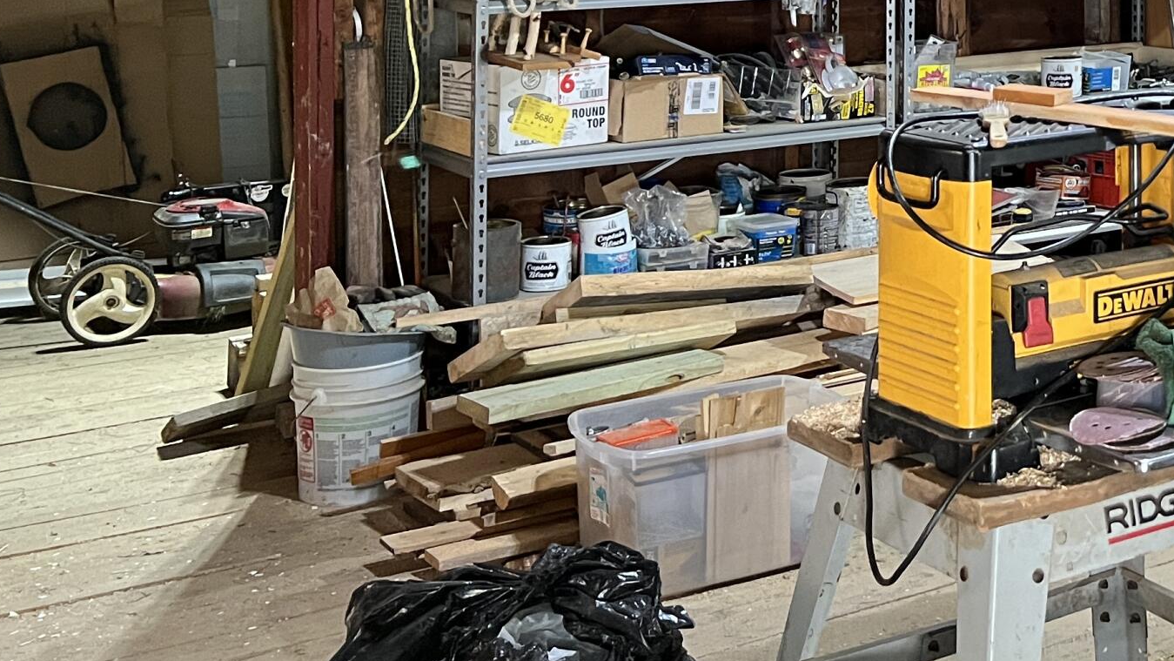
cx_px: 1237
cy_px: -208
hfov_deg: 30.4
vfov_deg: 17.8
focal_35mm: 63
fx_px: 1961
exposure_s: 1/60
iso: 400
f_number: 1.5
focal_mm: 5.7
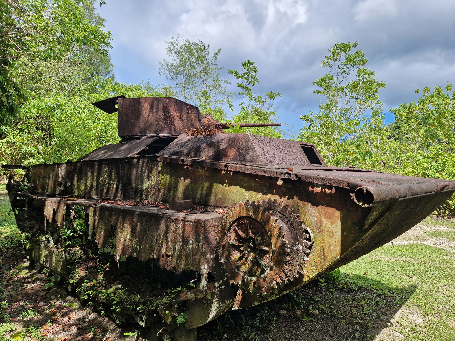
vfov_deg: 58.9
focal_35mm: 23
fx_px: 302
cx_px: 228
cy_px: 170
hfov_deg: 73.9
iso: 50
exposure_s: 1/740
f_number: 1.8
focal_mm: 5.4
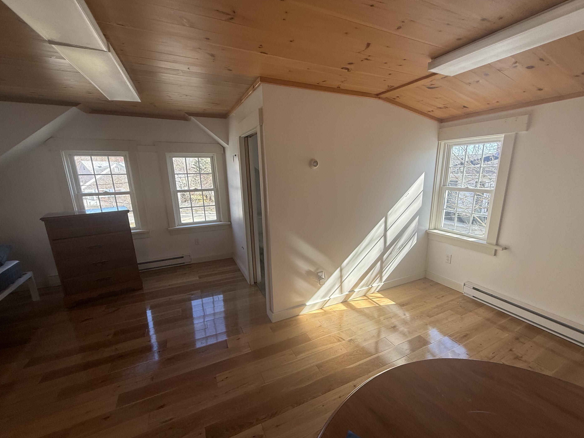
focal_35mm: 15
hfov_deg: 98.0
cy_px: 229
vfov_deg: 81.7
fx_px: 253
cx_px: 311
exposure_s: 1/124
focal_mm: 2.22
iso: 50
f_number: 2.2
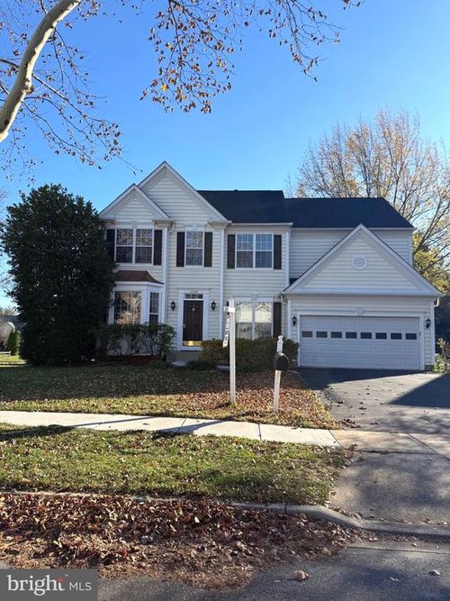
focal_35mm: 24
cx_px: 225
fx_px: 416
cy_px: 300
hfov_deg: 56.8
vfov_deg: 71.6
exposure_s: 1/2525
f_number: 1.78
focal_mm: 6.76
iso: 80
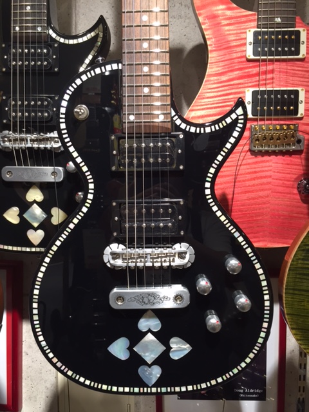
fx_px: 345
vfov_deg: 61.7
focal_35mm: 29
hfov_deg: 48.2
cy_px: 206
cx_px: 154
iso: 32
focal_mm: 4.15
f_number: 2.2
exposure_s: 1/30
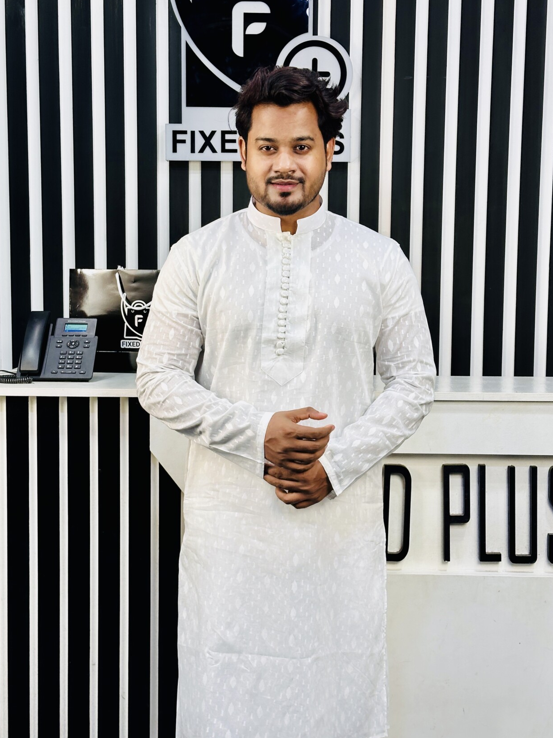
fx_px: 1193
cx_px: 282
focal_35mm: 56
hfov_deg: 26.1
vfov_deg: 34.4
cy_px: 369
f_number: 1.78
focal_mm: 6.86
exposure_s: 1/149
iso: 50
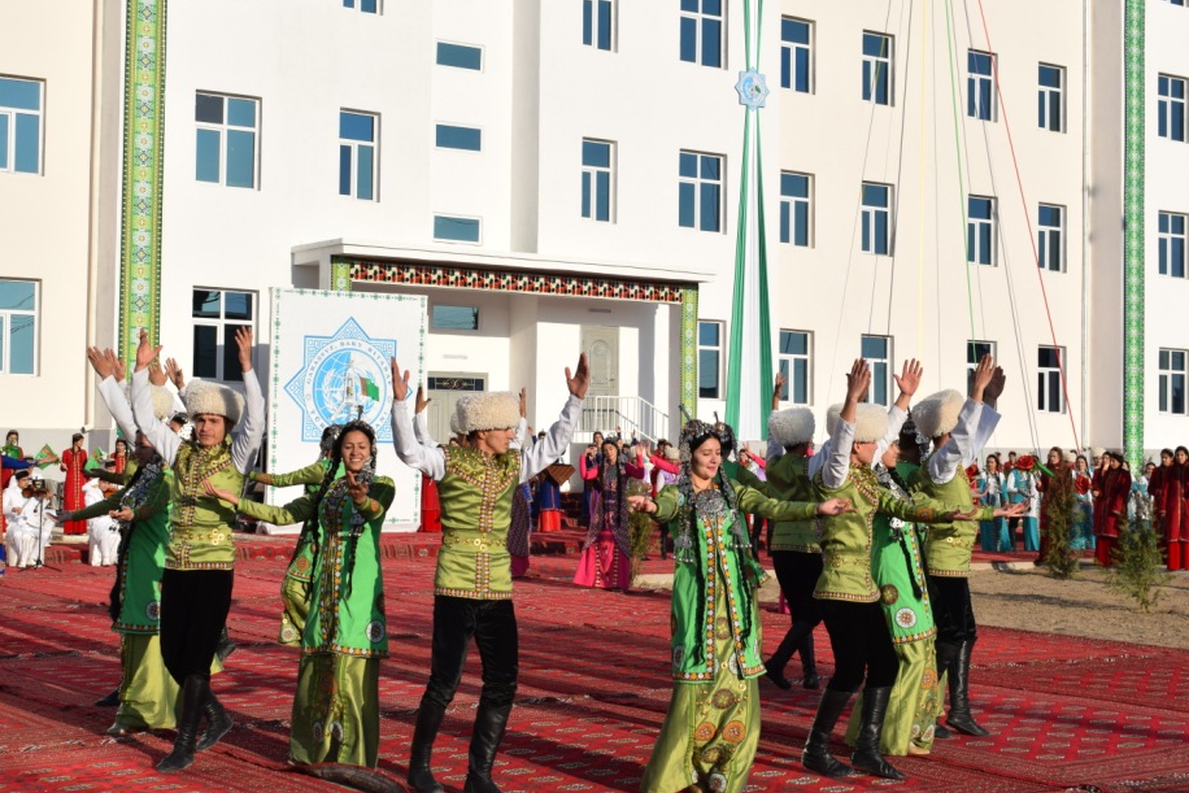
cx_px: 536
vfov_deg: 23.8
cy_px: 384
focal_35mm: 57
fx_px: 1883
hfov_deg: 35.0
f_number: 11
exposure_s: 1/500
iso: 200
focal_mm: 34
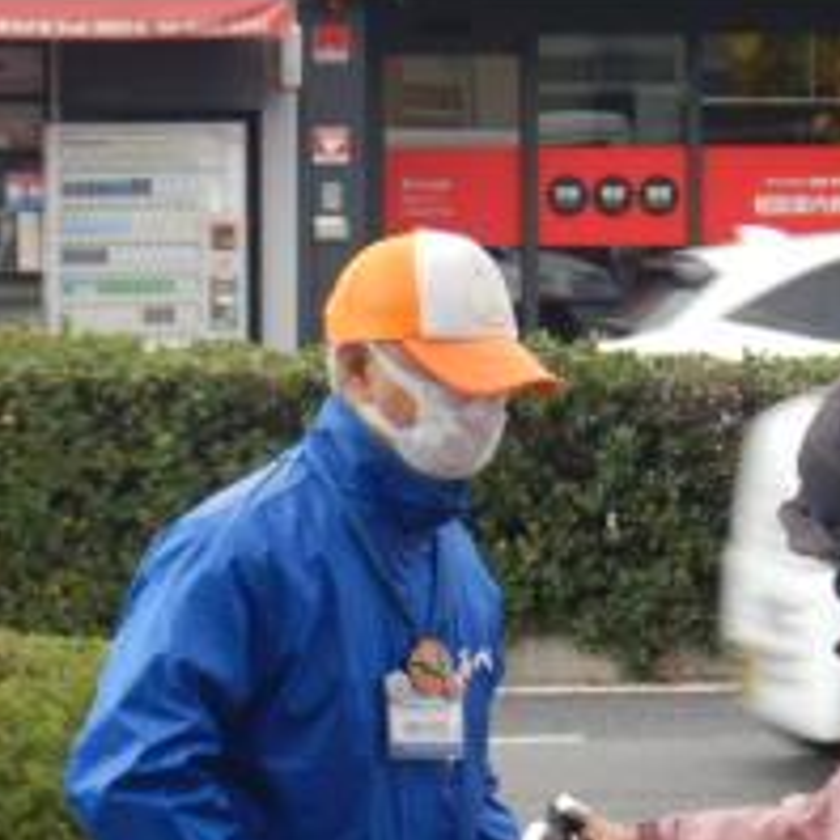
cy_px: 789
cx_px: 471
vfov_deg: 7.2
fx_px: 6671
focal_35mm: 243
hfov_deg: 7.2
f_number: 4.7
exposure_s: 1/125
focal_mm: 15.3
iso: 125
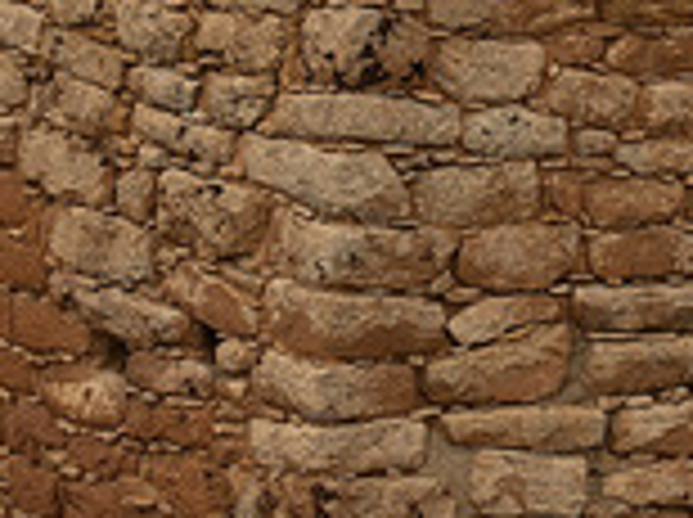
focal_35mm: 195
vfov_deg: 7.6
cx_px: 495
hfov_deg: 10.1
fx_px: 3898
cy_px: 59
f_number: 13
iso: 200
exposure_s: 1/40
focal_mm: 26
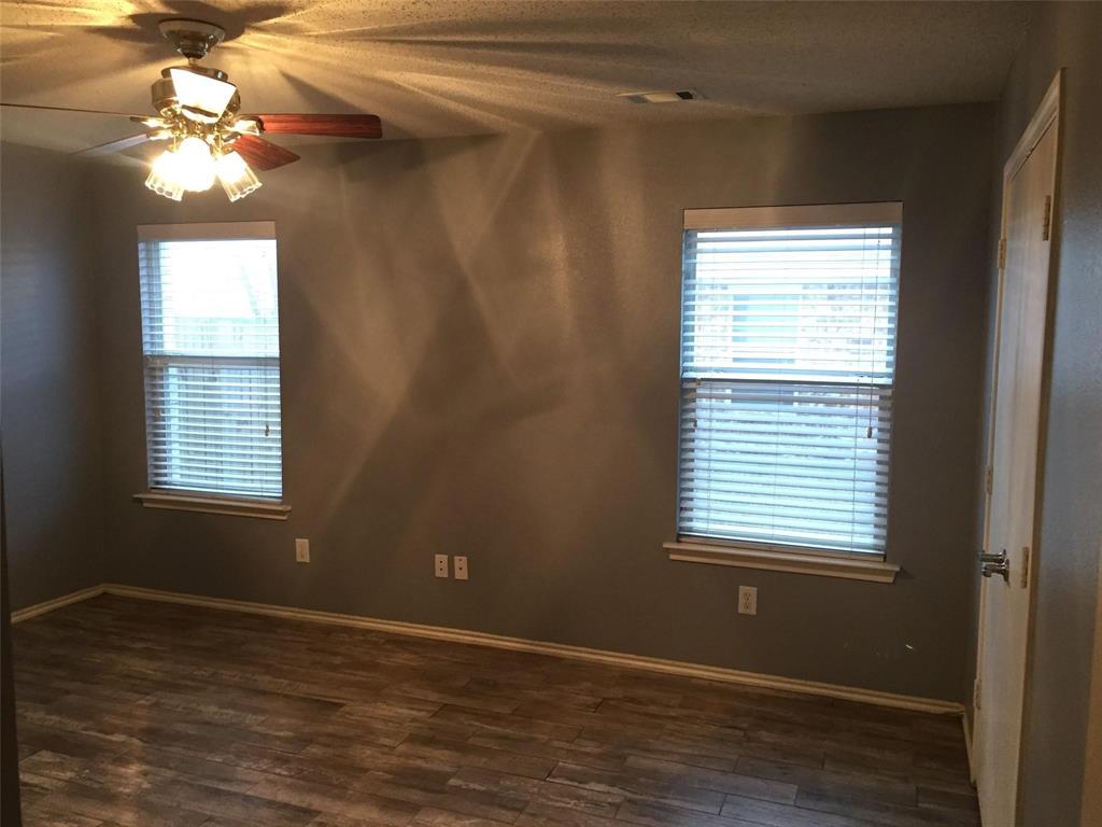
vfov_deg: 48.2
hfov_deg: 61.7
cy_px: 414
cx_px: 551
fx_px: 923
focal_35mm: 29
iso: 125
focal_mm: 4.15
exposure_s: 1/30
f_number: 2.2
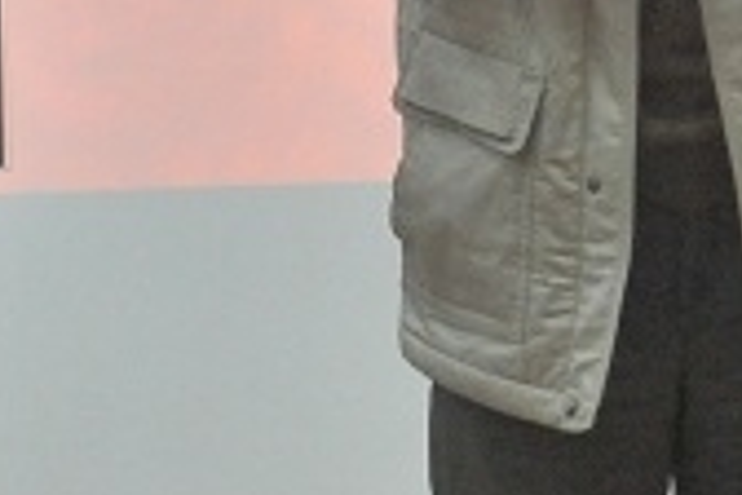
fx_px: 5111
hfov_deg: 8.3
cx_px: 574
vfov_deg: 5.4
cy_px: -491
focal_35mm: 248
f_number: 3.5
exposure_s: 1/400
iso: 6400
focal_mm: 52
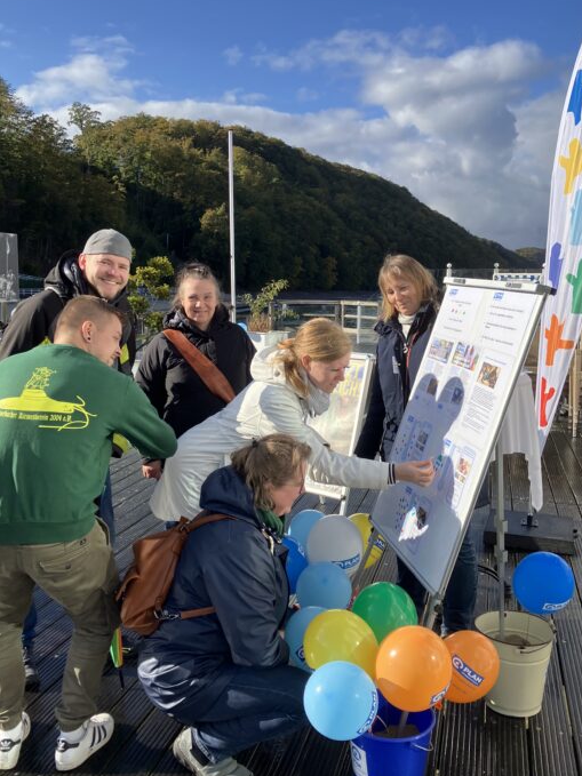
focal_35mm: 33
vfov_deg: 55.4
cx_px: 287
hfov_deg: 42.9
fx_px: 740
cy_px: 385
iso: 32
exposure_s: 1/1429
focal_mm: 3.99
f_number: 1.8
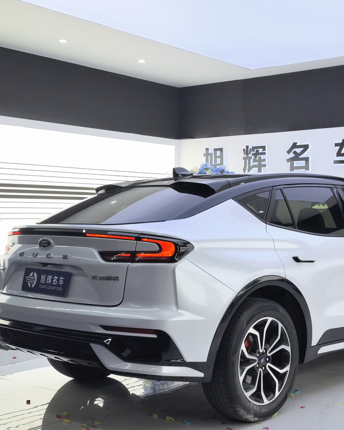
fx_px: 674
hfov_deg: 28.3
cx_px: 241
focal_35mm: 53
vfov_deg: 35.4
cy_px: 217
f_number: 2
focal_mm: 5.75
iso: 250
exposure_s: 1/961
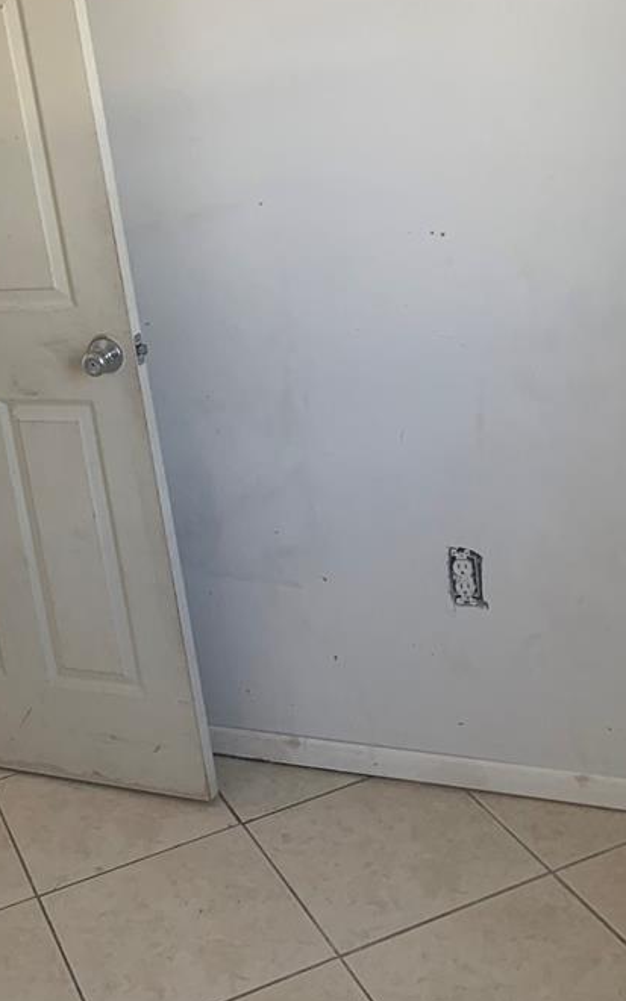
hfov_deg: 25.4
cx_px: 132
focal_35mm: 50
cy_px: 232
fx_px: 1365
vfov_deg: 39.1
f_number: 1.8
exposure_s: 1/122
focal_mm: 4.25
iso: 50
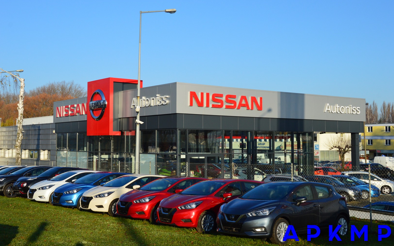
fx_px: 494
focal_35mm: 46
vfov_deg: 28.0
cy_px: 118
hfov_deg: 43.5
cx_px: 197
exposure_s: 1/400
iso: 400
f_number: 11
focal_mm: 30
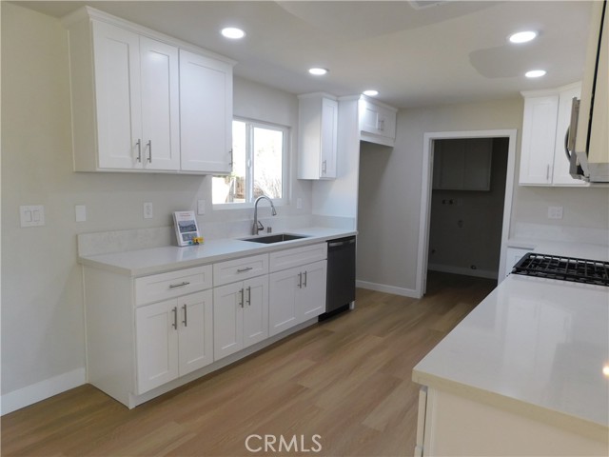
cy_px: 228
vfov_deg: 58.9
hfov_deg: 73.9
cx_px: 304
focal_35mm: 23
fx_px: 405
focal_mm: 4
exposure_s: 1/50
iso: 125
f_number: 3
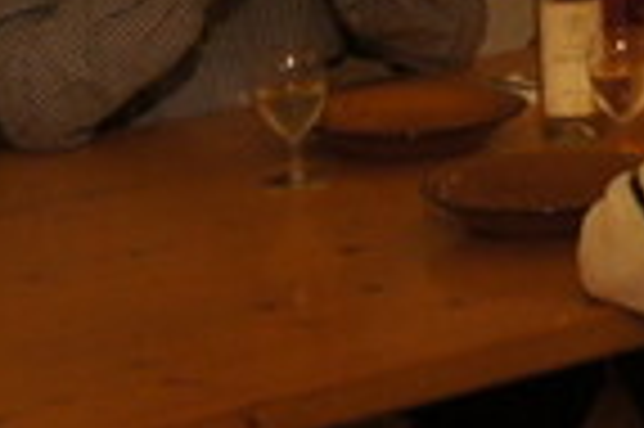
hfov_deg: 9.1
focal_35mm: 210
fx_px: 3753
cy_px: -167
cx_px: 1365
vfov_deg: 6.5
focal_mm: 23
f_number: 4
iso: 1250
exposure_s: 1/80
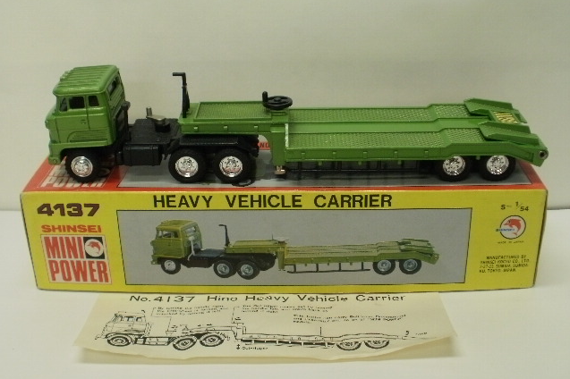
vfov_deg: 29.2
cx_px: 285
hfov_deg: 42.8
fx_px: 728
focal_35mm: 46
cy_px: 189
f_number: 4
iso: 125
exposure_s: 1/25
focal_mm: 7.7
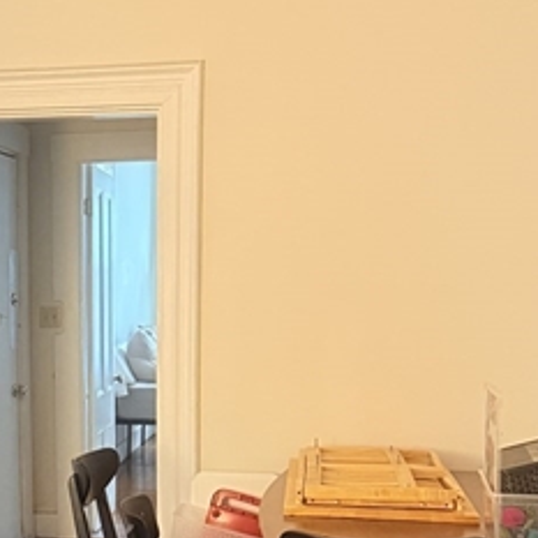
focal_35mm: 70
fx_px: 1231
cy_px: 418
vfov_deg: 24.3
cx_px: -42
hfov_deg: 23.3
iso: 800
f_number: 1.78
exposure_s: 1/40
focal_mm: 6.76
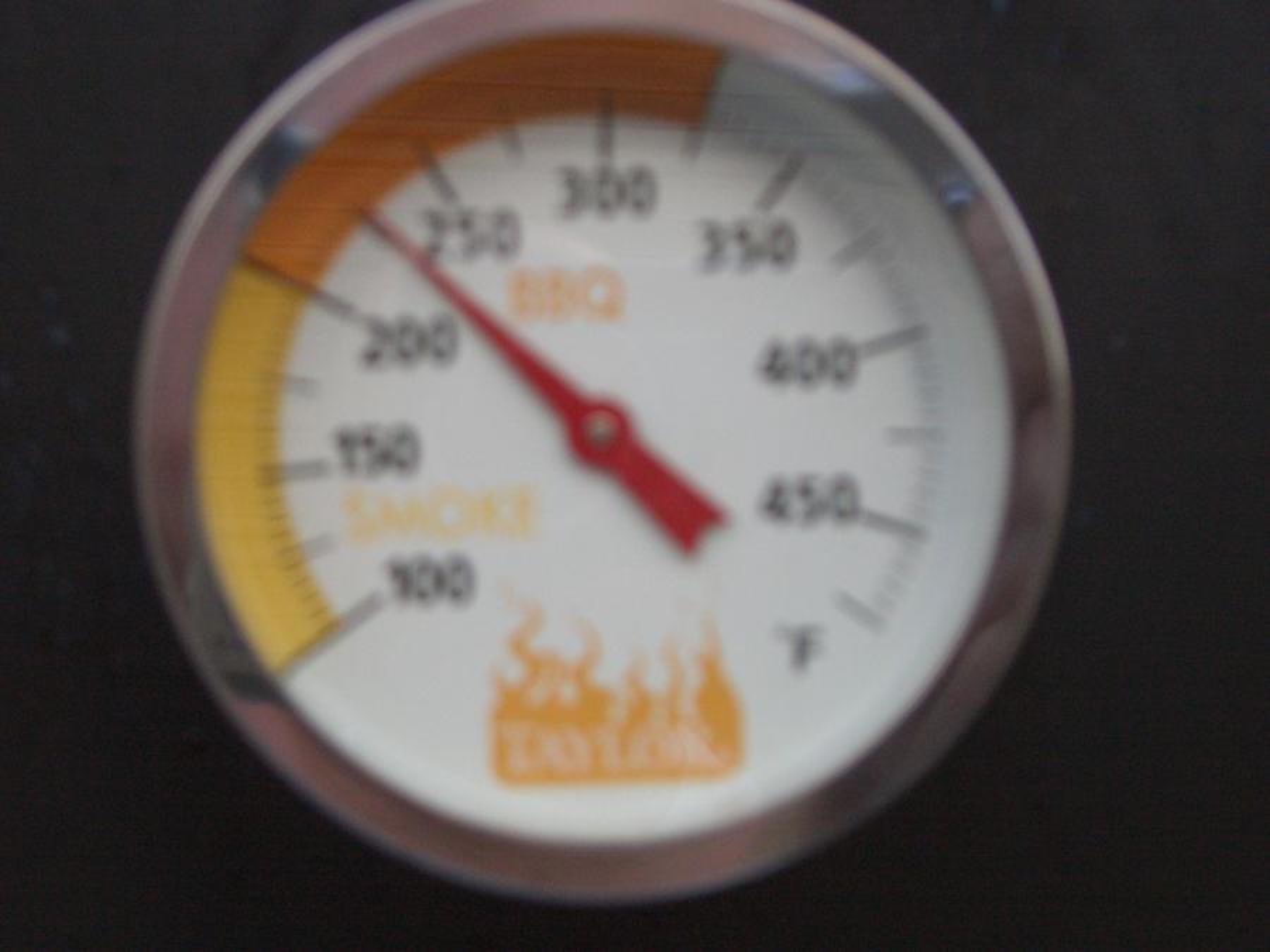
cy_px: 476
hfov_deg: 38.9
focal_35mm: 49
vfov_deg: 29.7
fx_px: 1798
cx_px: 635
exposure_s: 1/200
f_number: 3.1
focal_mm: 8.2
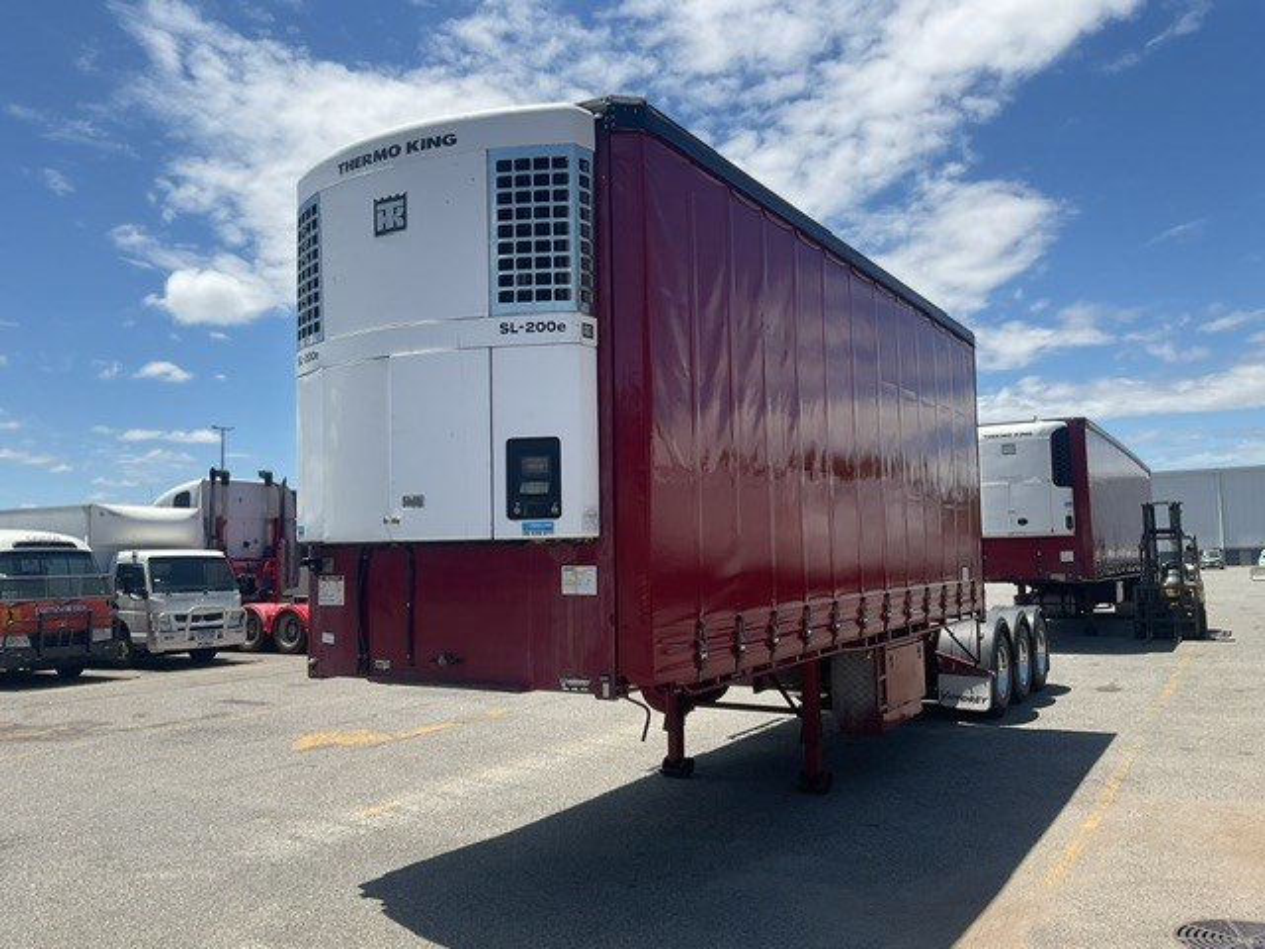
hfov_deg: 61.7
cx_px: 632
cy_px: 474
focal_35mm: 29
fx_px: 1060
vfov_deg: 48.2
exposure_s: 1/2320
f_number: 1.8
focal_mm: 3
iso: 16
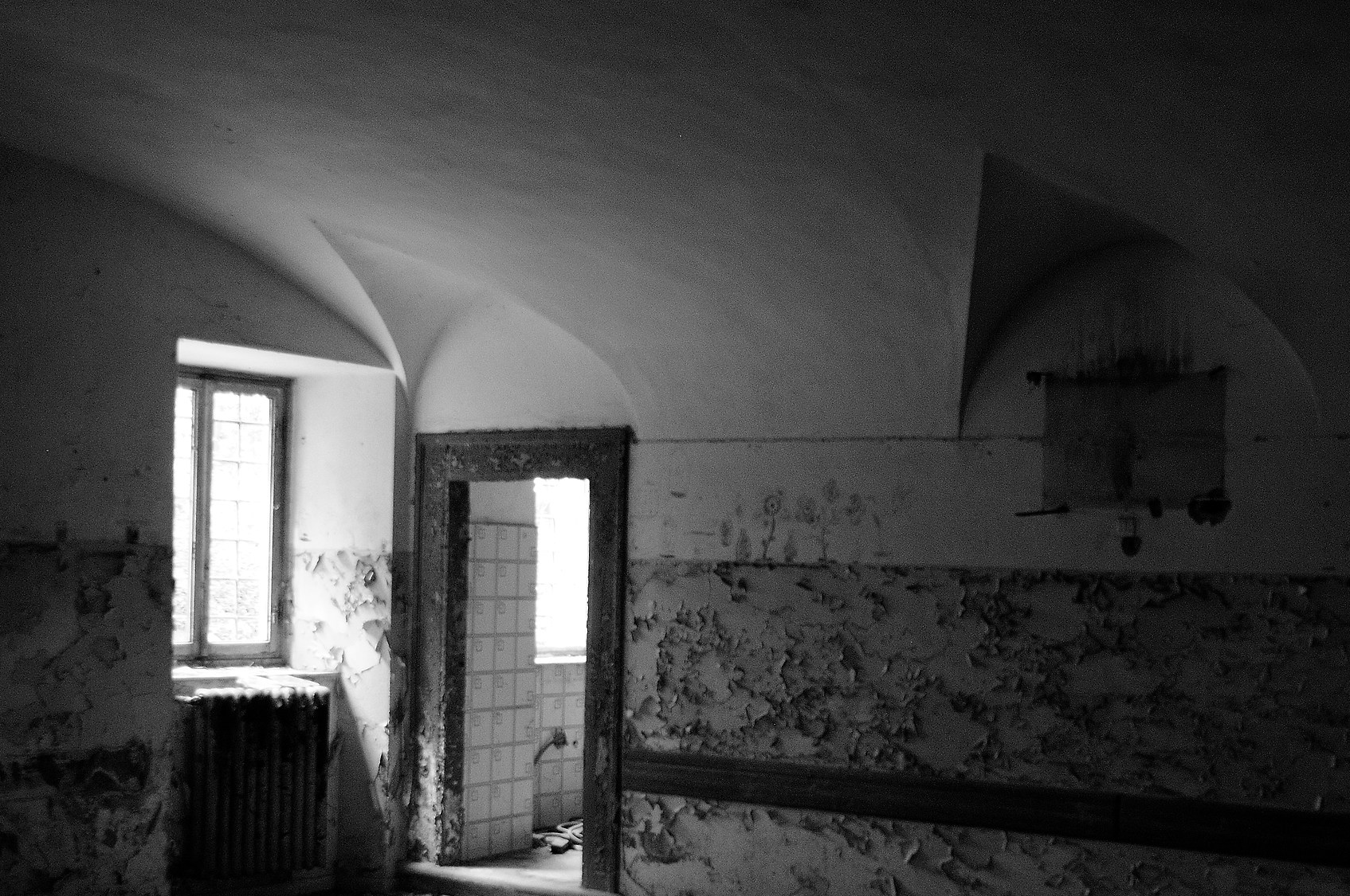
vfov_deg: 26.2
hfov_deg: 38.4
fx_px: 1910
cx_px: 911
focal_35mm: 51
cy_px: 612
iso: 800
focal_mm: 24
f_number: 2.8
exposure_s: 1/13
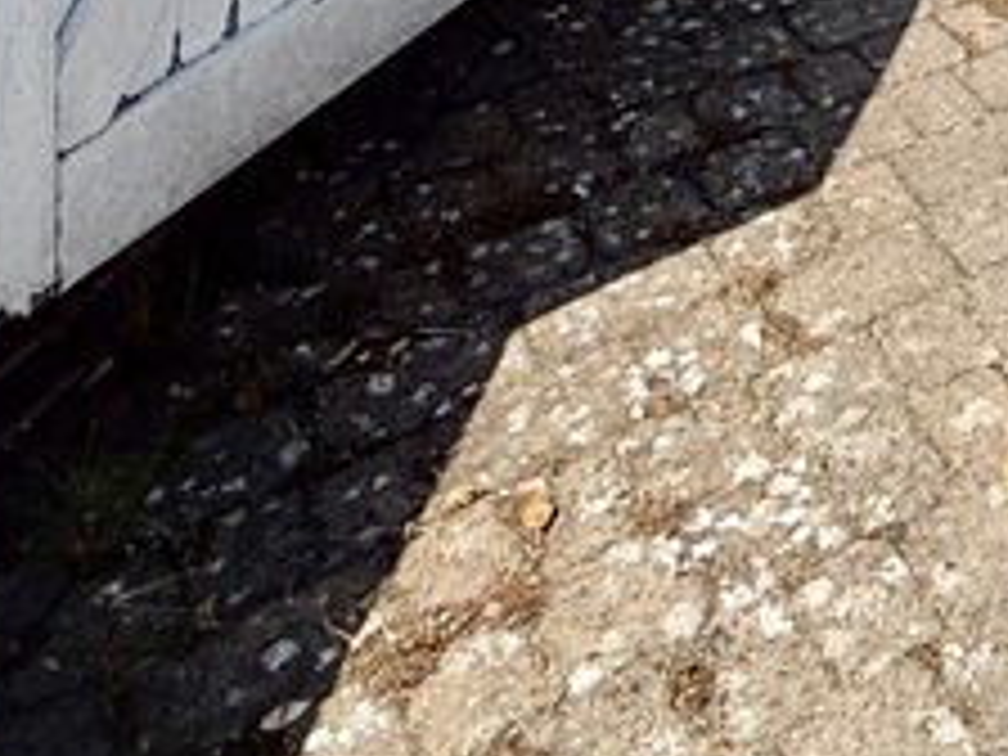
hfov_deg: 26.4
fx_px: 1747
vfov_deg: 17.0
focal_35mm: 60
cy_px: -806
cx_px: 1372
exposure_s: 1/2611
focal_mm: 2.22
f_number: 2.2
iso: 50
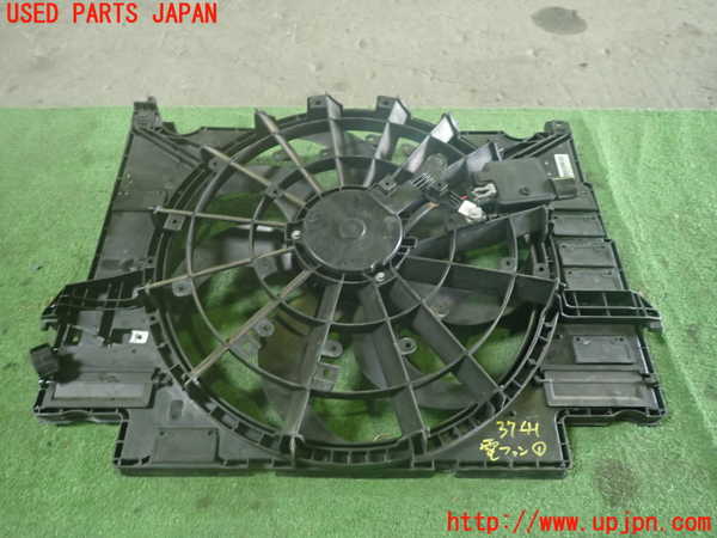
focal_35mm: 25
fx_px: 518
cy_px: 269
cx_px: 358
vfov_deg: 54.9
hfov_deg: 69.4
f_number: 2
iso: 500
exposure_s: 1/30
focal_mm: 4.5
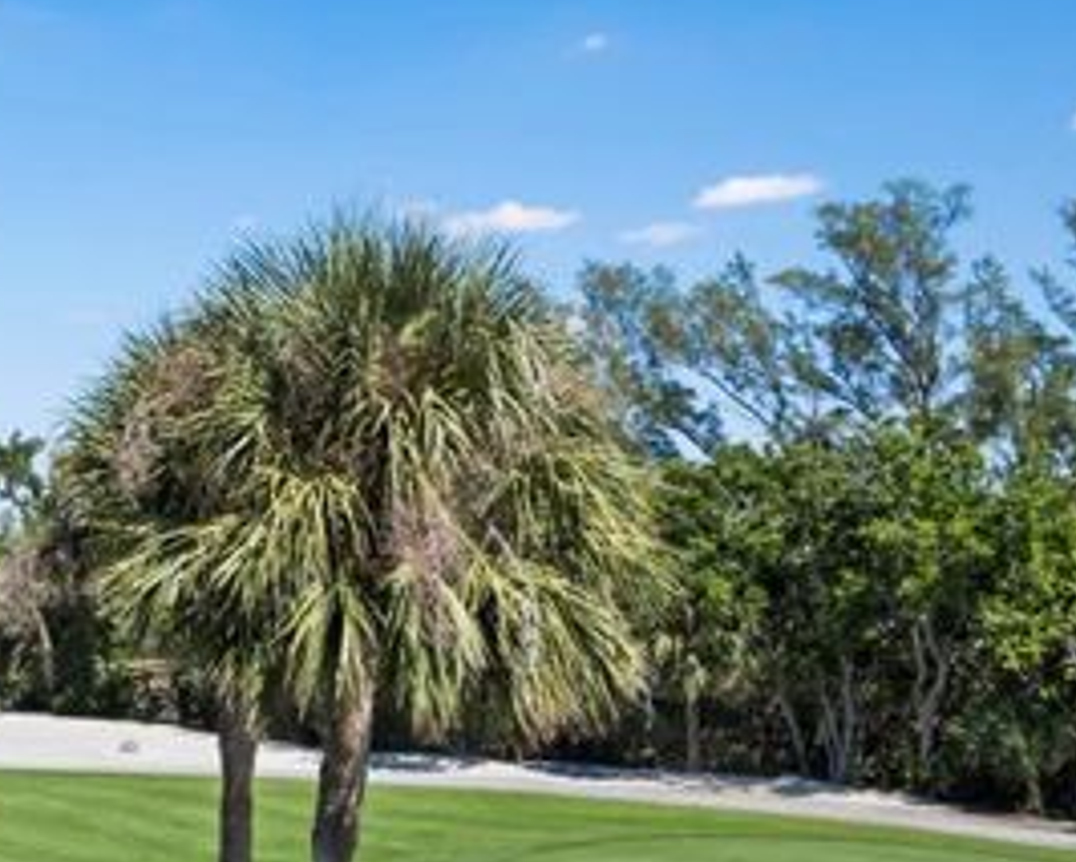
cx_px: -123
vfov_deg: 24.6
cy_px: 488
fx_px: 1975
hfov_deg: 27.7
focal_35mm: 62
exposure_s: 1/160
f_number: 11
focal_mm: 12
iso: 250
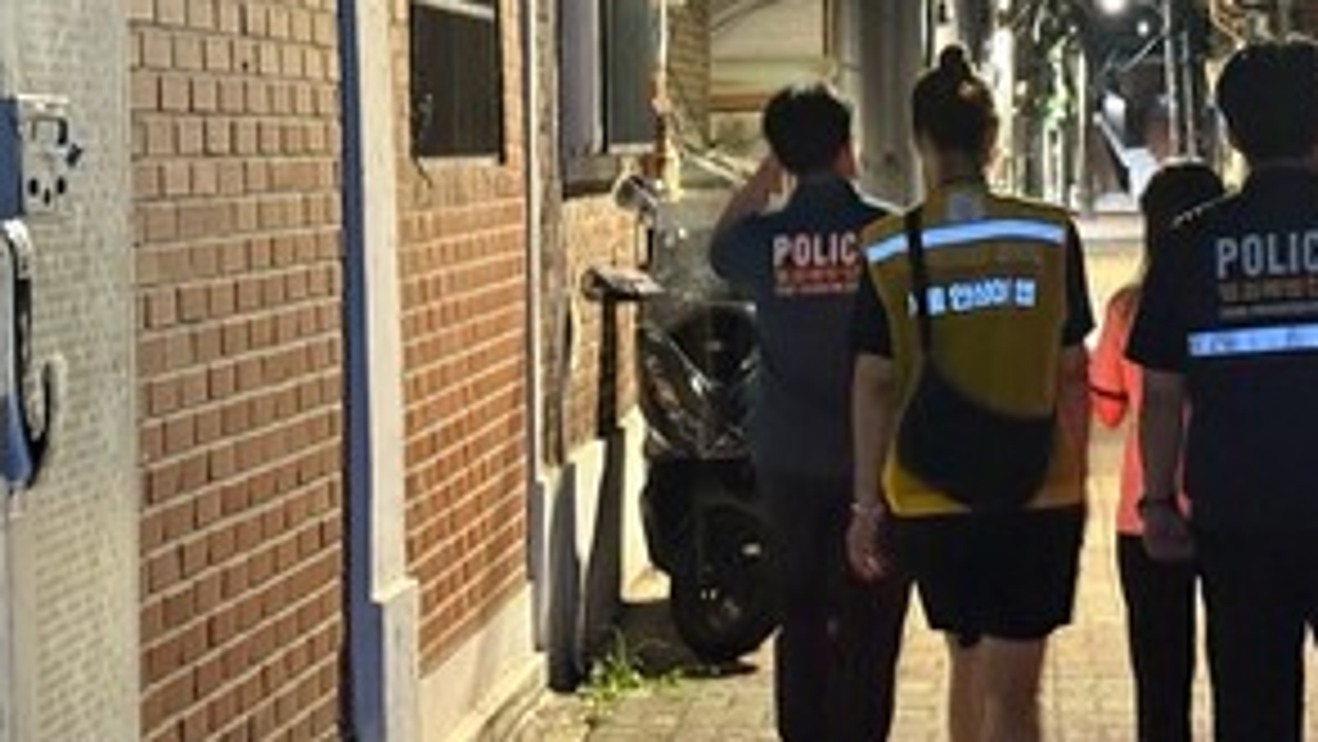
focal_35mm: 107
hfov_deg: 19.5
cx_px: 1242
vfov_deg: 11.3
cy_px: 108
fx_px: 3740
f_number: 1.78
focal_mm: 6.76
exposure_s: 1/24
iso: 640
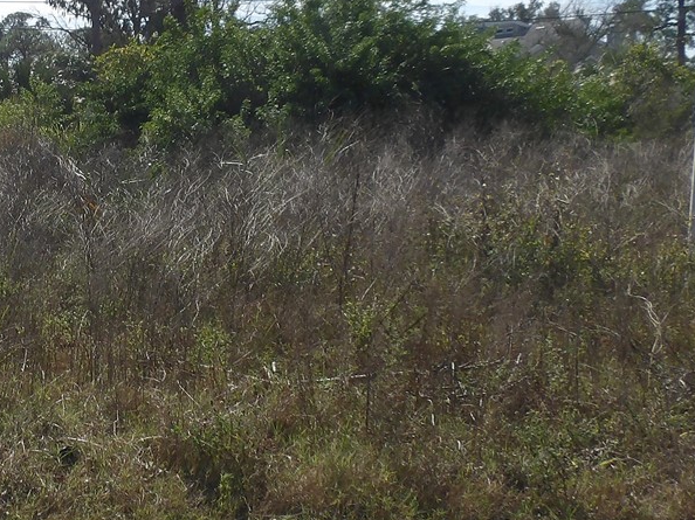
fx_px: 1244
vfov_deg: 23.5
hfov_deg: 29.1
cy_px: 166
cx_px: -4
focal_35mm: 62
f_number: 4.1
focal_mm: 4.2
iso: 100
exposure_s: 1/887
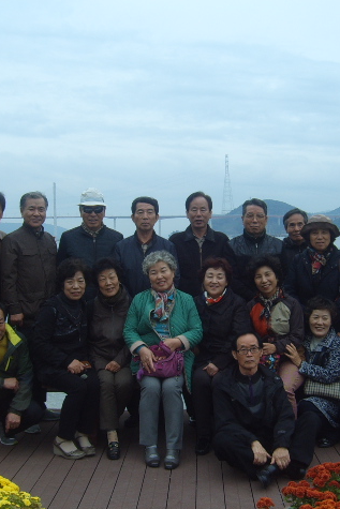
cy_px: 255
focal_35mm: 49
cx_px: 181
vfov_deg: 40.3
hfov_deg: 27.5
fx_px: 694
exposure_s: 1/90
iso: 50
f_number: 5.8
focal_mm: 5.8
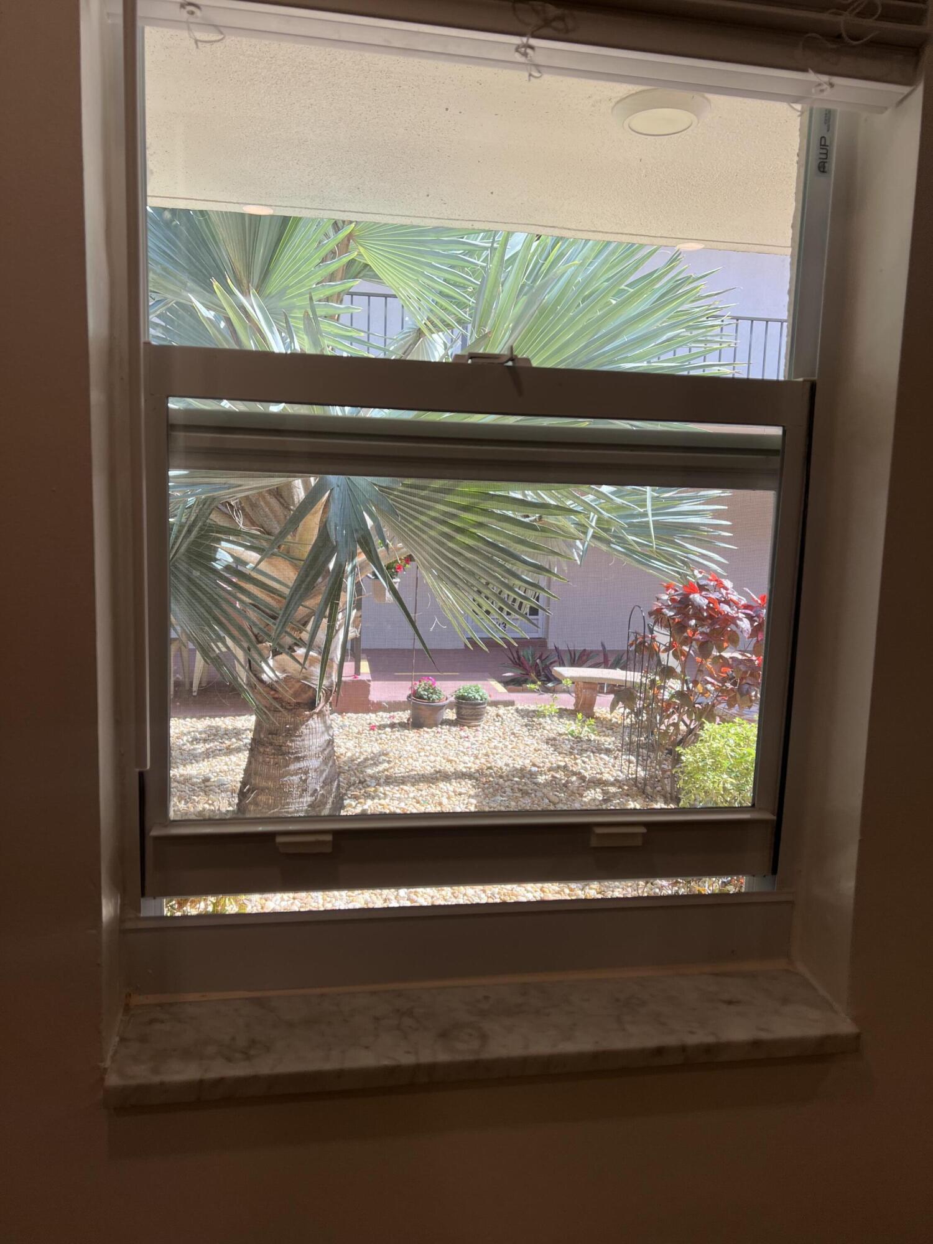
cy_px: 622
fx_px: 934
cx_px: 466
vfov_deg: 67.3
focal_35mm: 26
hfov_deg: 53.1
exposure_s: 1/443
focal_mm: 5.7
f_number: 1.5
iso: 50
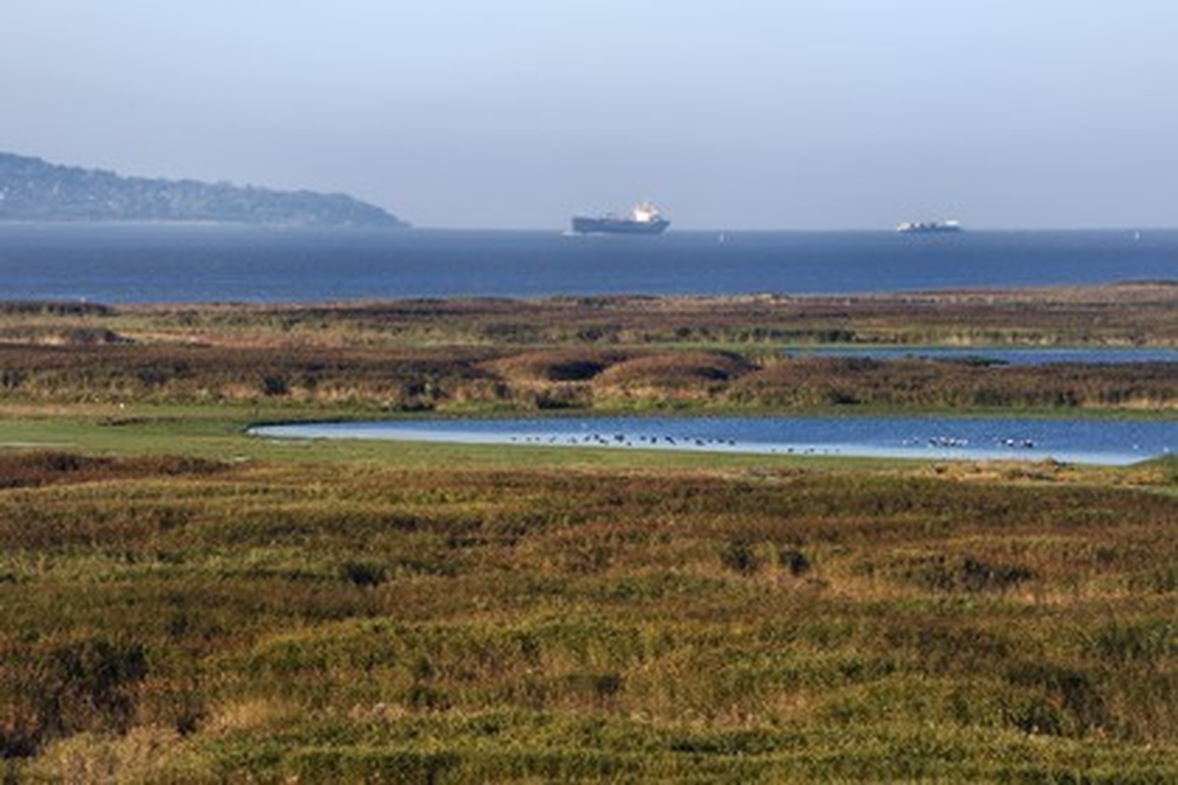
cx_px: 589
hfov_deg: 10.3
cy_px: 392
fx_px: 6544
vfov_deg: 6.9
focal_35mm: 200
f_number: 9
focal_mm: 200
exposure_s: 1/250
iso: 200
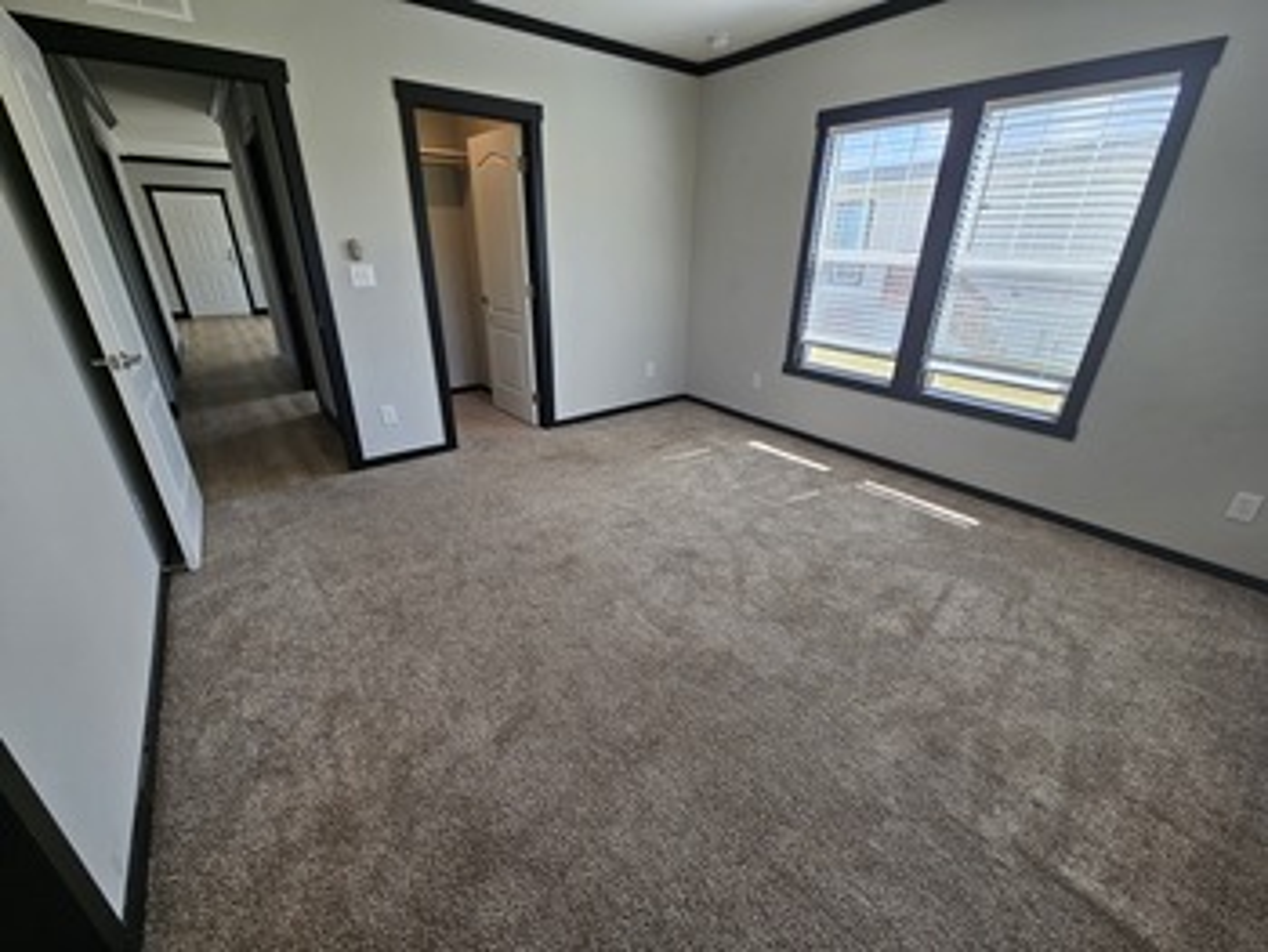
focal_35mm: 13
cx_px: 634
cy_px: 476
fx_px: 477
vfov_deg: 90.0
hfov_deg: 106.1
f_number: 2.2
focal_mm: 2.2
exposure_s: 1/131
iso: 50
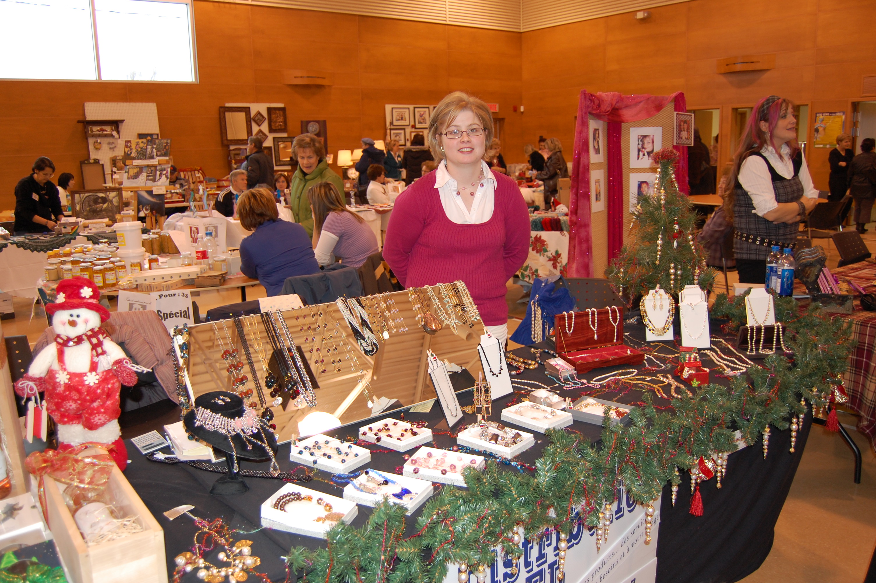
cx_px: 438
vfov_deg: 45.6
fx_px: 693
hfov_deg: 64.6
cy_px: 292
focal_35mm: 28
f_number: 3.5
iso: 400
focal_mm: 19
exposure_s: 1/60
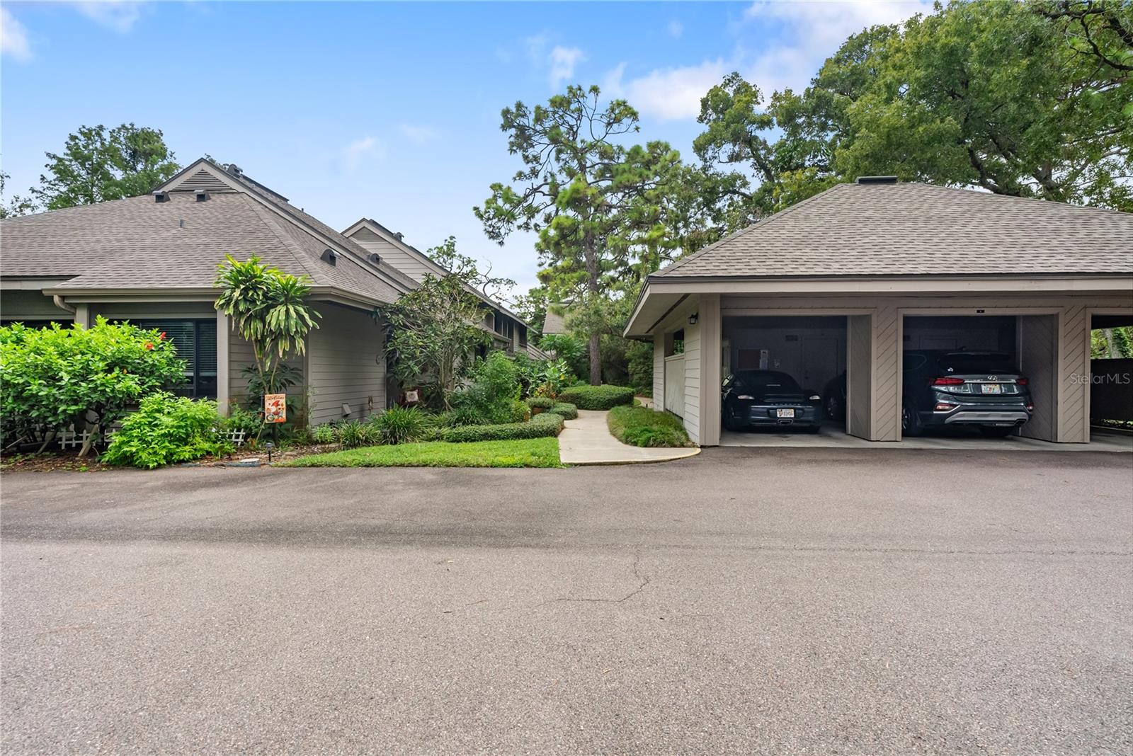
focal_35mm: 16
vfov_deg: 73.8
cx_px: 566
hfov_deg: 96.7
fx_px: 504
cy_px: 378
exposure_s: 1/640
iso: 1000
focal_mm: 16
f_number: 8
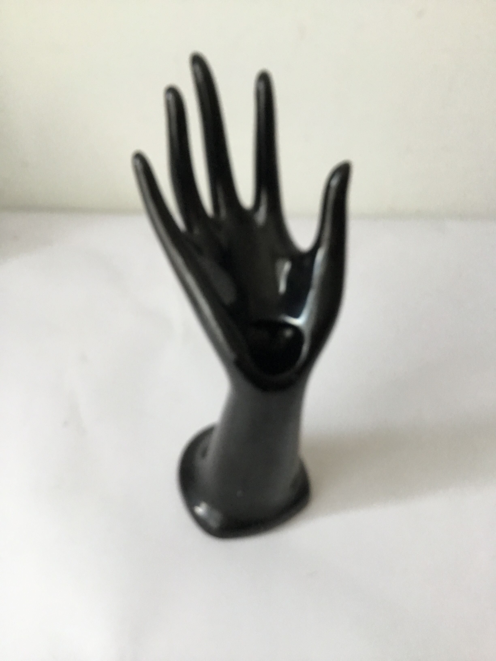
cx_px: 248
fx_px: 592
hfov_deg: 45.4
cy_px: 330
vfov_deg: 58.4
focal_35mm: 31
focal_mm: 3.3
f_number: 2.4
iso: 125
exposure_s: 1/33
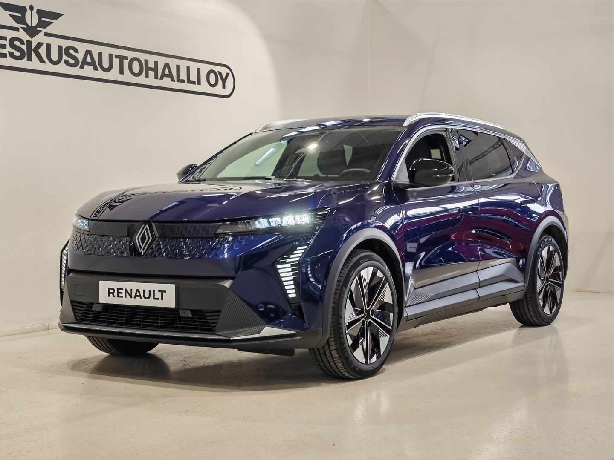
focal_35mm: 58
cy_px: 230
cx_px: 307
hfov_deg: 33.2
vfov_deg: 25.2
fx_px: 1029
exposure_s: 1/97
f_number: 1.6
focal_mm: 5.4
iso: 64
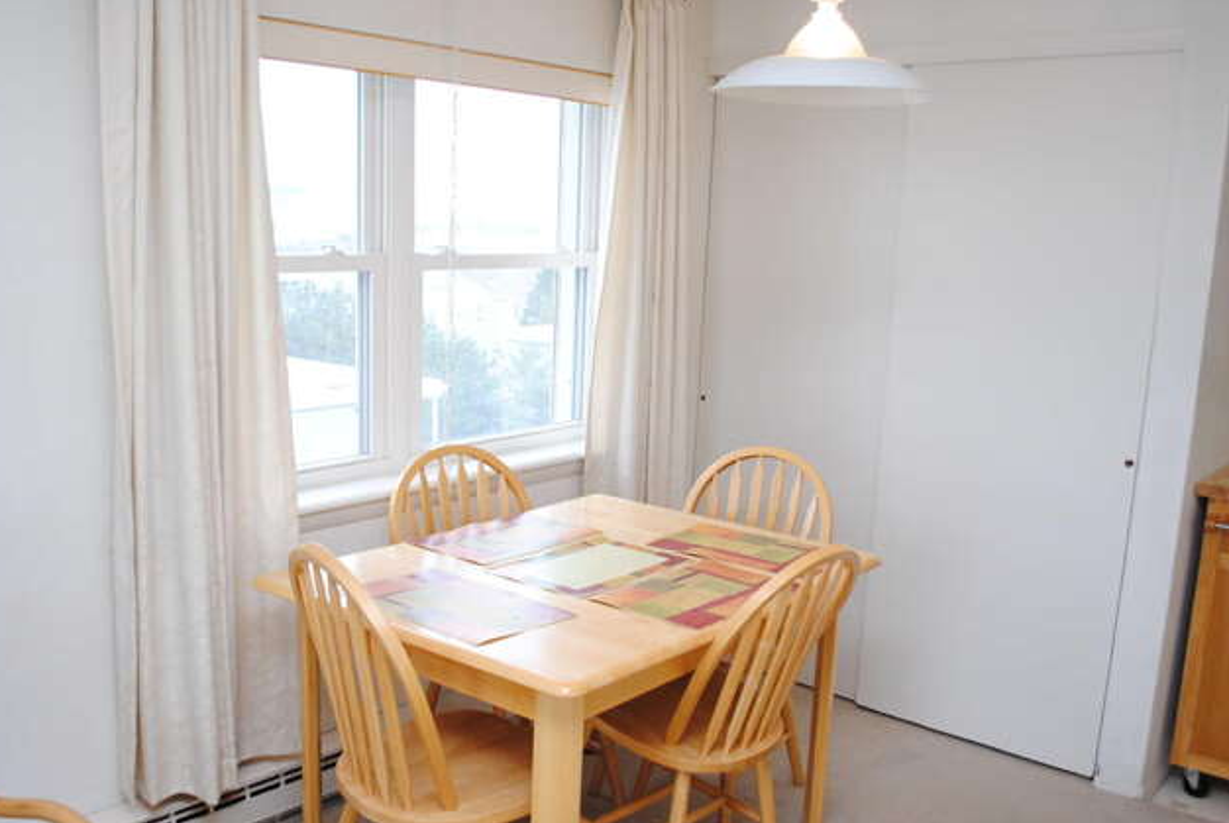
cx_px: 537
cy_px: 450
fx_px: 1128
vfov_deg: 40.0
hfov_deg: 57.0
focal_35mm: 33
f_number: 3.5
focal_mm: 18
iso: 200
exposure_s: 1/40
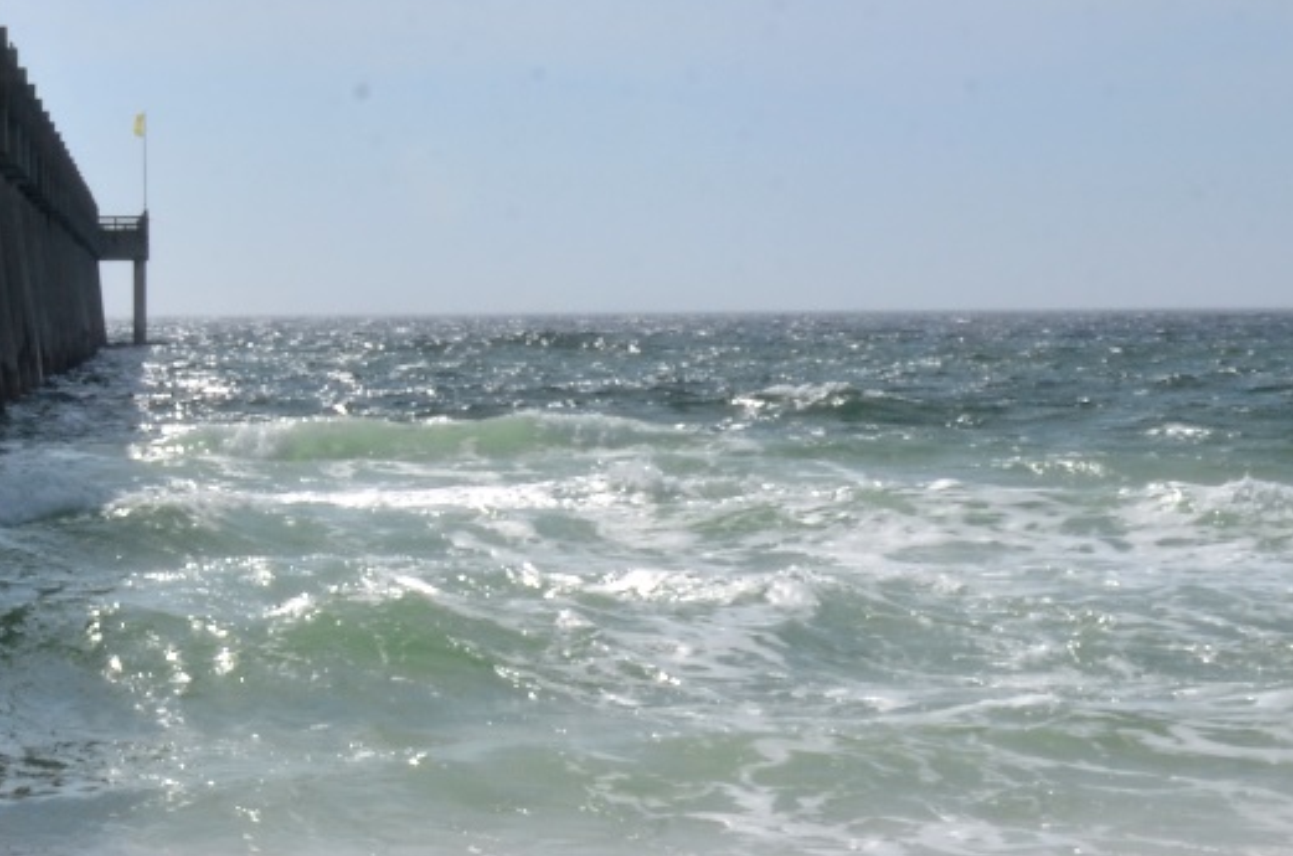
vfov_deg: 10.6
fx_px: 4623
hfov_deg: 14.8
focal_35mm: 129
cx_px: -625
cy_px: 227
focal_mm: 28
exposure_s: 1/60
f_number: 25
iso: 125
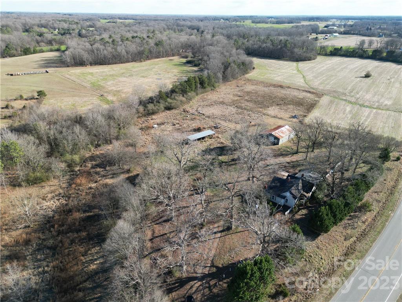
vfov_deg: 56.8
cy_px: 151
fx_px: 279
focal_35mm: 24
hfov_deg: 71.6
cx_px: 201
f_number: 1.7
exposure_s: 1/1500
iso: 200
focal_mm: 6.72
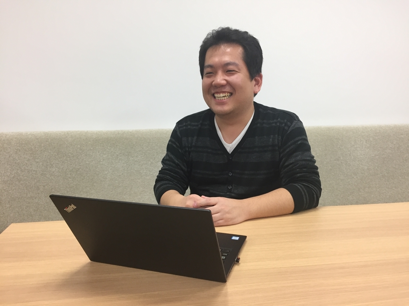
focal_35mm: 29
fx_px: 343
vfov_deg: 48.2
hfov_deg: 61.7
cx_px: 204
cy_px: 153
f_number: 2.2
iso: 50
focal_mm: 4.15
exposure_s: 1/30
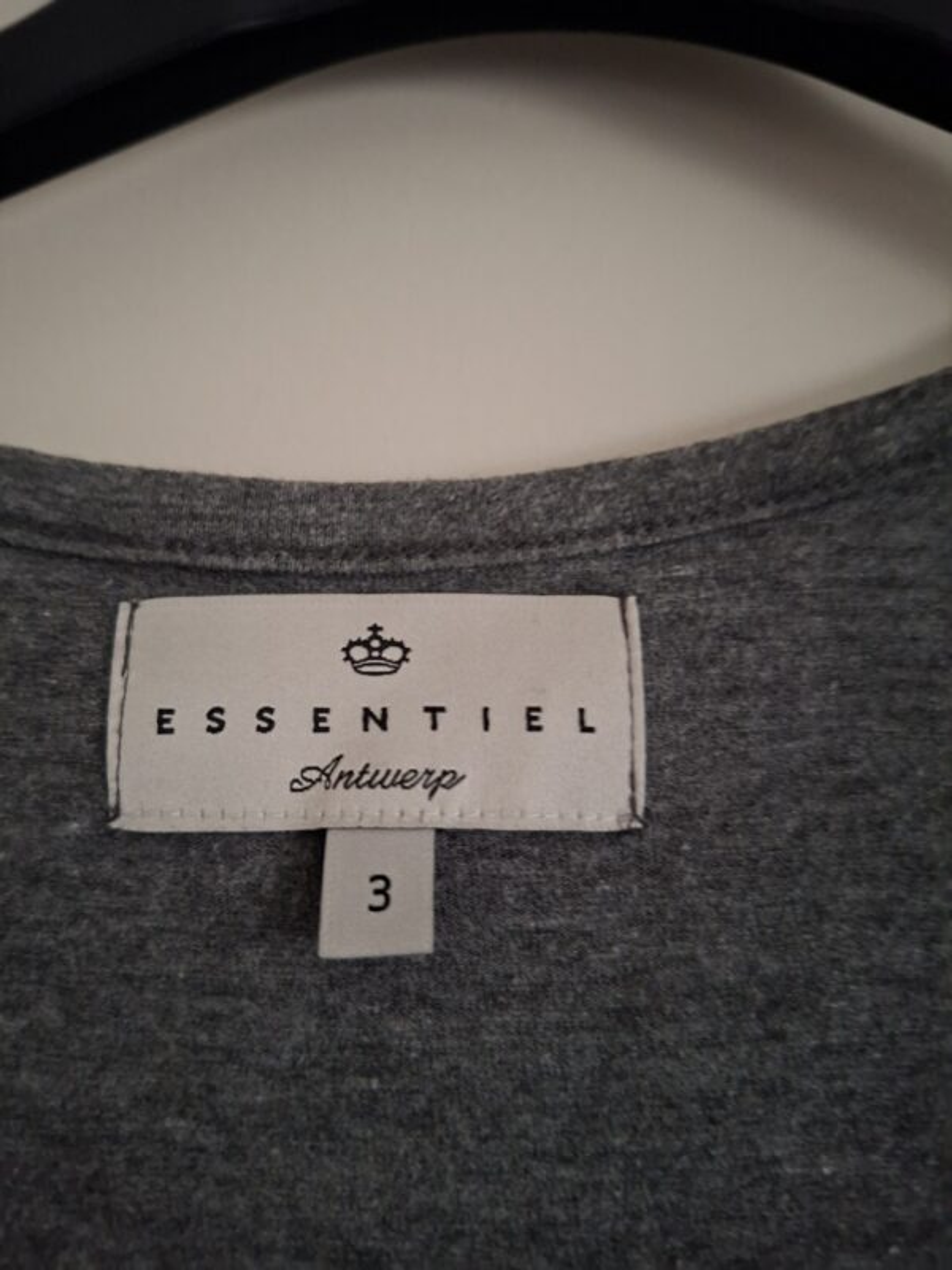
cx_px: 476
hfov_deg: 58.9
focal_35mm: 23
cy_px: 635
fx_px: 843
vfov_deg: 73.9
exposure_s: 1/20
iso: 1000
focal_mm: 5.54
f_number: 1.8
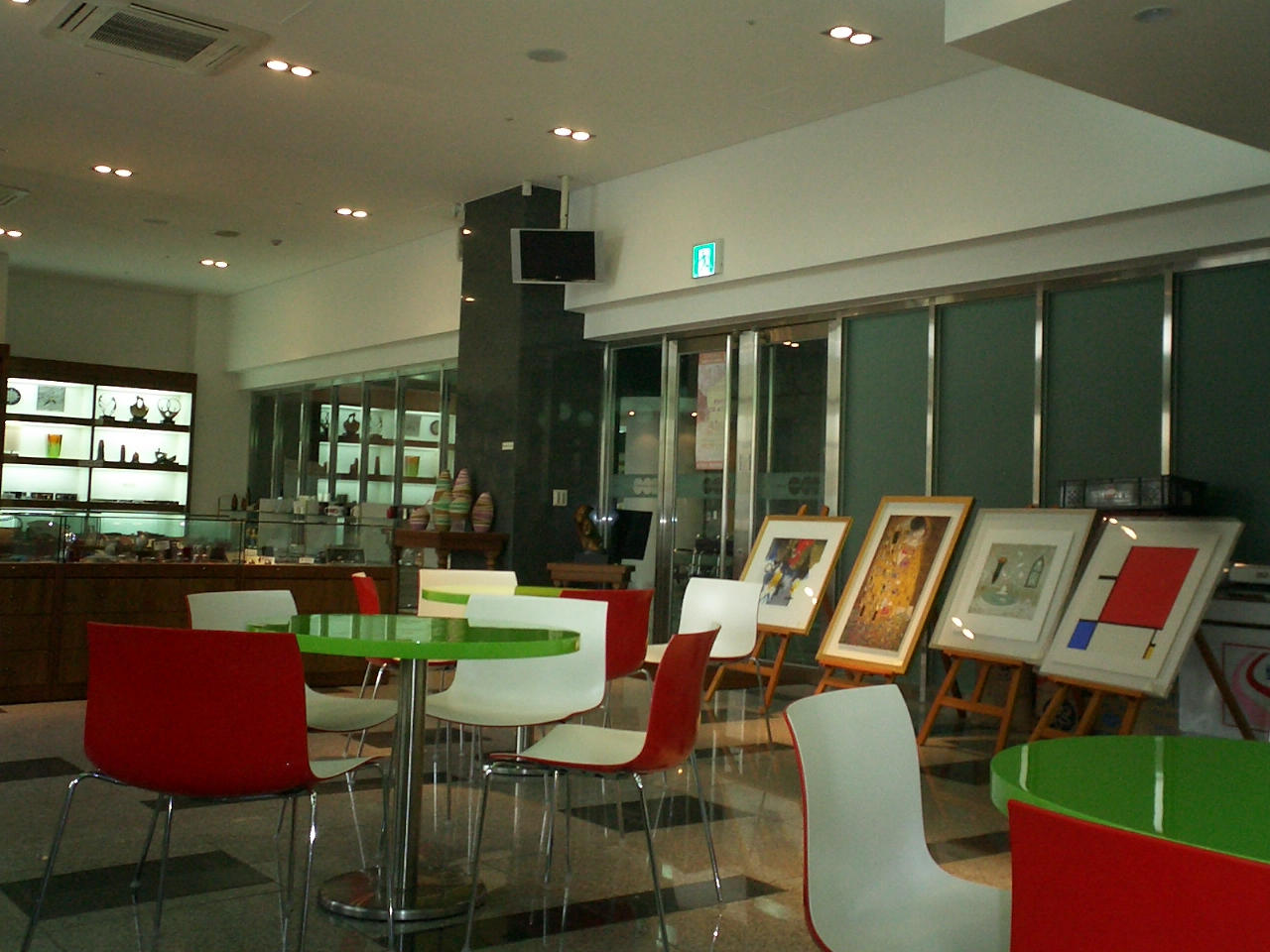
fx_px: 1357
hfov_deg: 50.1
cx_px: 635
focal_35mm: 37
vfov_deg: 38.7
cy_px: 476
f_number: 3.5
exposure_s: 1/40
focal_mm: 5.6
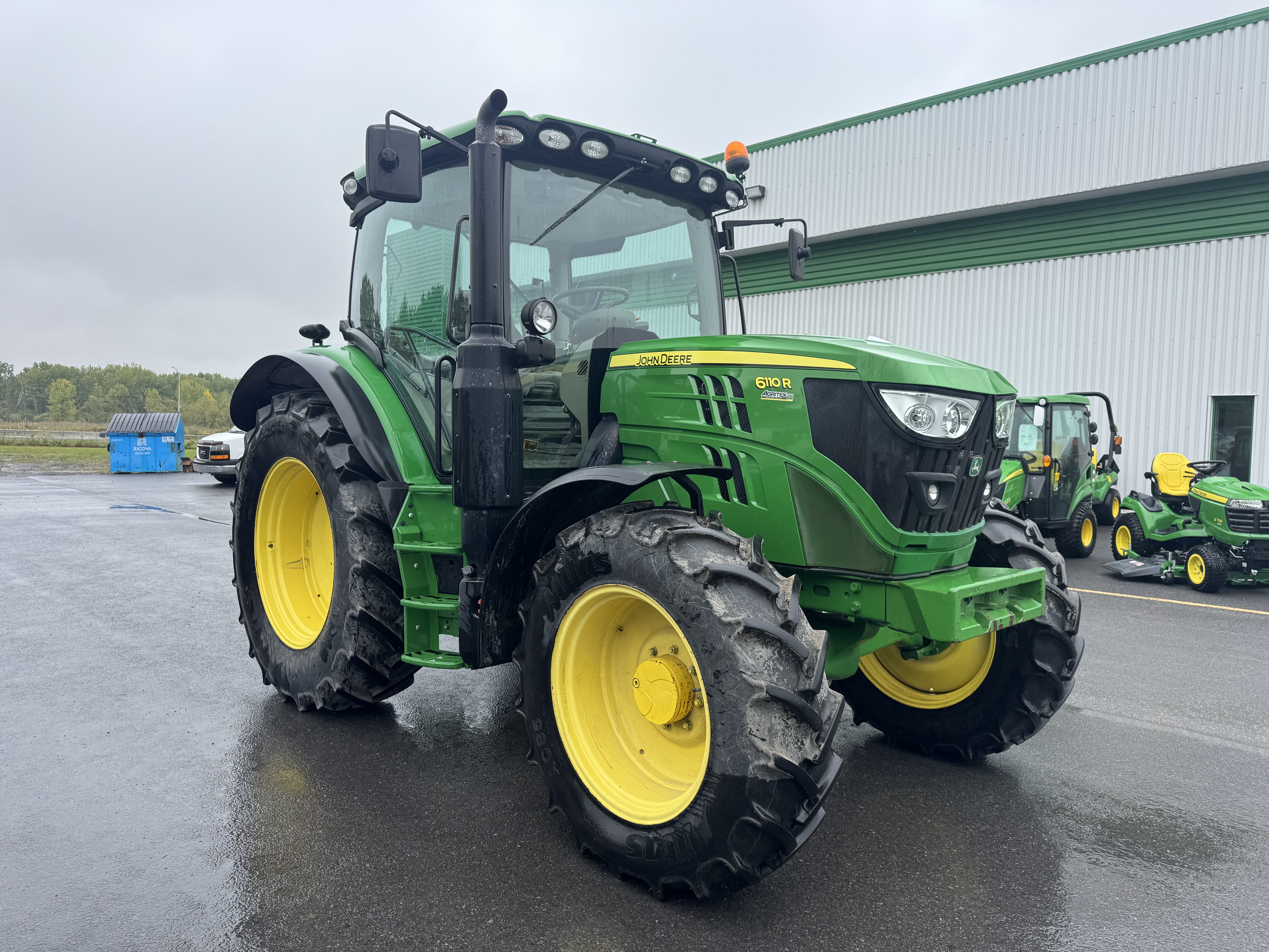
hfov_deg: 71.6
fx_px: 880
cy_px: 476
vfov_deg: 56.8
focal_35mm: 24
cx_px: 634
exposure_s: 1/1112
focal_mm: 6.76
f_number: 1.78
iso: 80
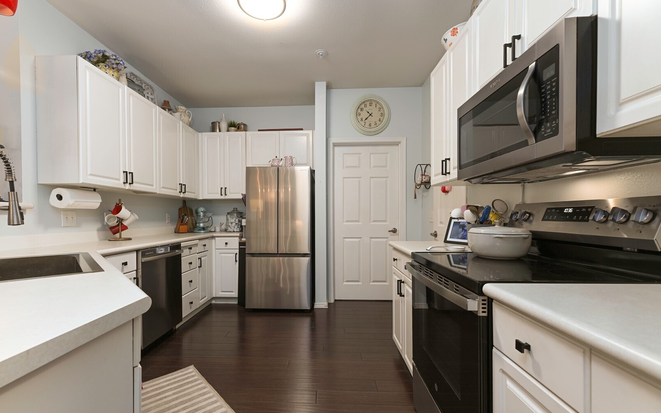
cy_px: 218
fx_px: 270
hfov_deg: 101.4
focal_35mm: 15
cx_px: 319
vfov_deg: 74.7
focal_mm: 14
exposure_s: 1/15
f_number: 7.1
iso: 200
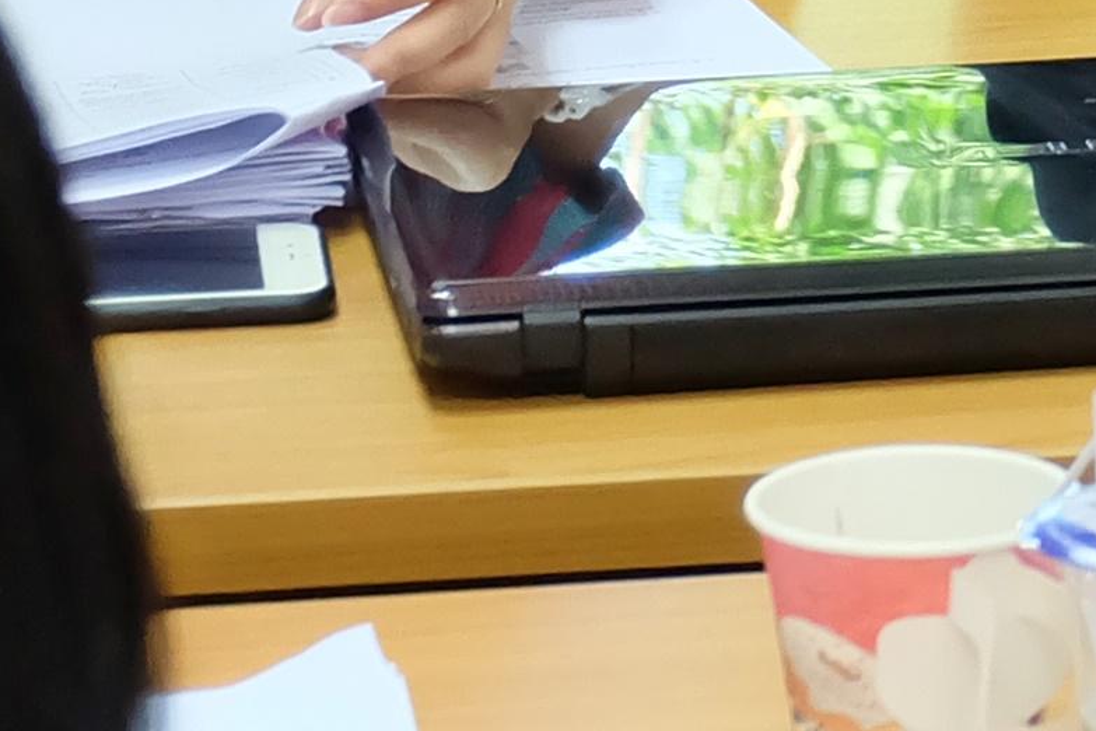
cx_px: 1668
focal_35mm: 250
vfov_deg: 5.5
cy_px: 193
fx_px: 7611
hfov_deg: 8.1
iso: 3200
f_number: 4.5
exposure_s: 1/60
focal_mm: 26.9
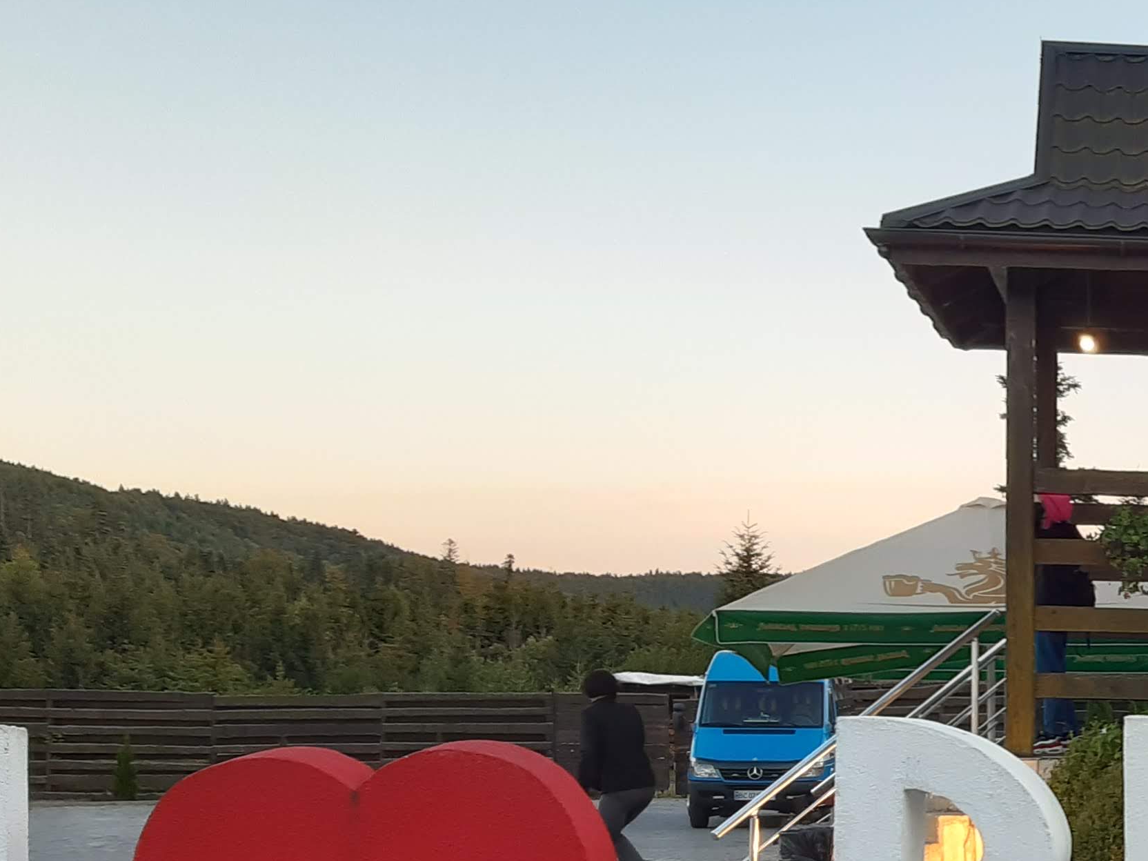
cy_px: 769
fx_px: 2388
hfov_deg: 24.4
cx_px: 1398
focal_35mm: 72
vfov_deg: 20.1
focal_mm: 3.92
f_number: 1.7
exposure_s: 1/100
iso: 50
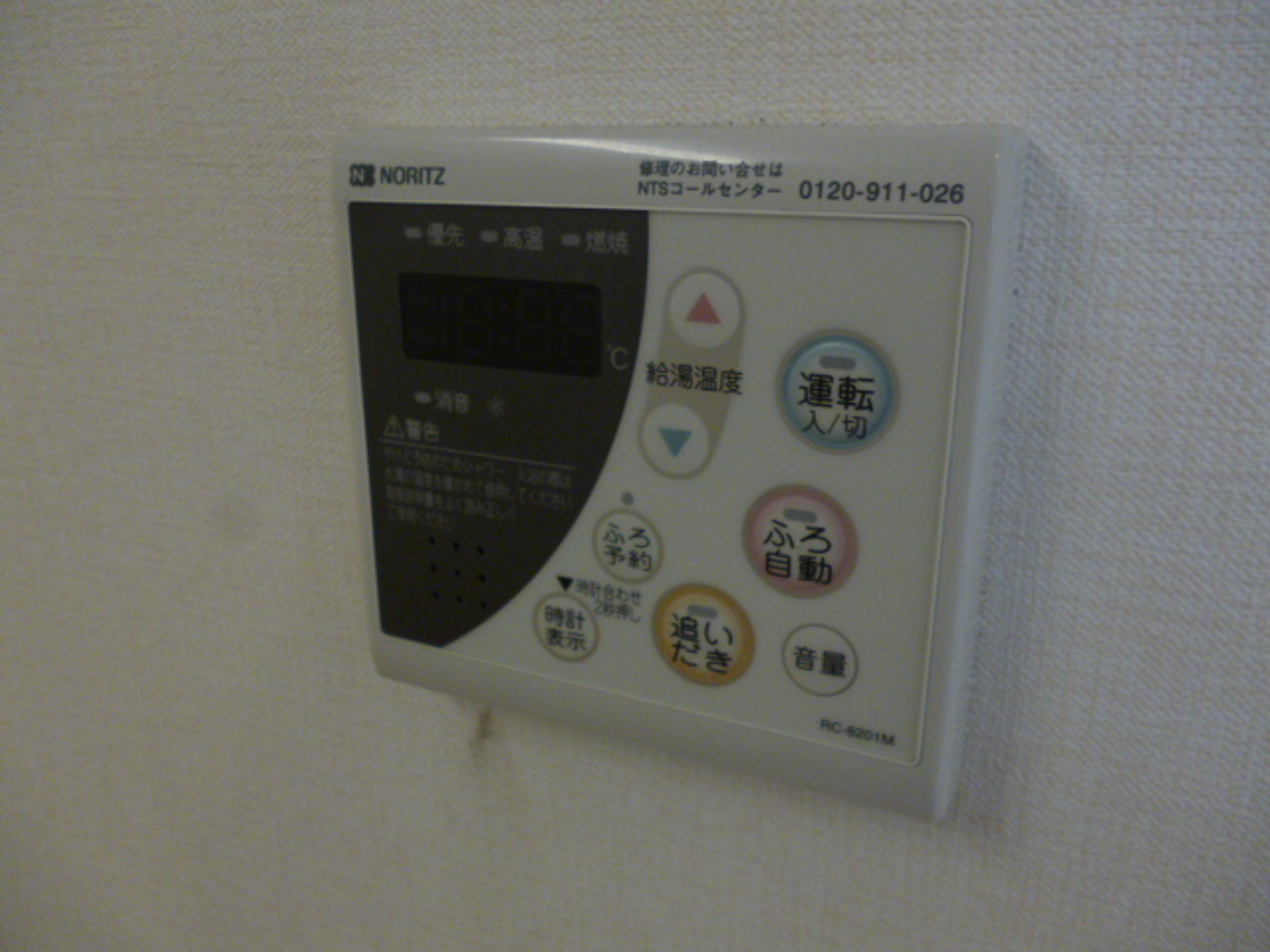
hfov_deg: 63.4
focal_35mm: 28
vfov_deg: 49.7
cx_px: 635
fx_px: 1027
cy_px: 476
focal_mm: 5
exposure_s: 1/60
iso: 250
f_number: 3.1
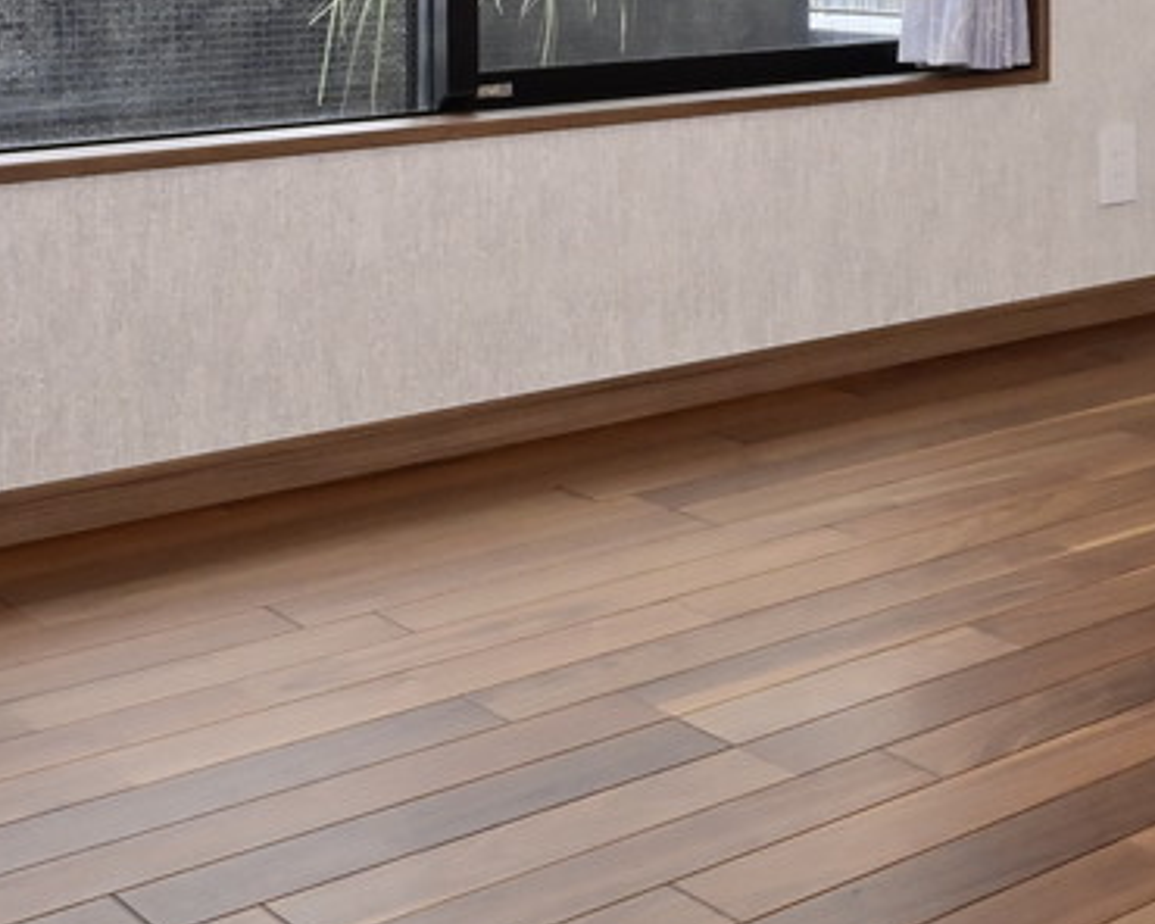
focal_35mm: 64
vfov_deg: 22.2
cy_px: -156
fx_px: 2188
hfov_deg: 24.4
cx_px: 1629
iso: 800
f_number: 10
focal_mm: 14
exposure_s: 1/250
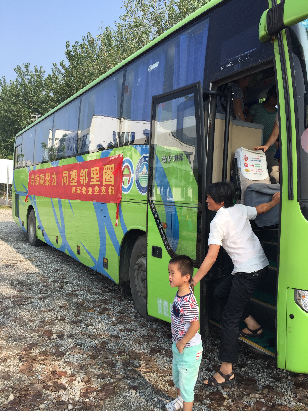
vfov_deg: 61.7
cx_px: 154
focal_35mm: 29
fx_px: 344
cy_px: 206
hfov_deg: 48.2
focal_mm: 4.15
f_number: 2.2
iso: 32
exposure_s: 1/1041
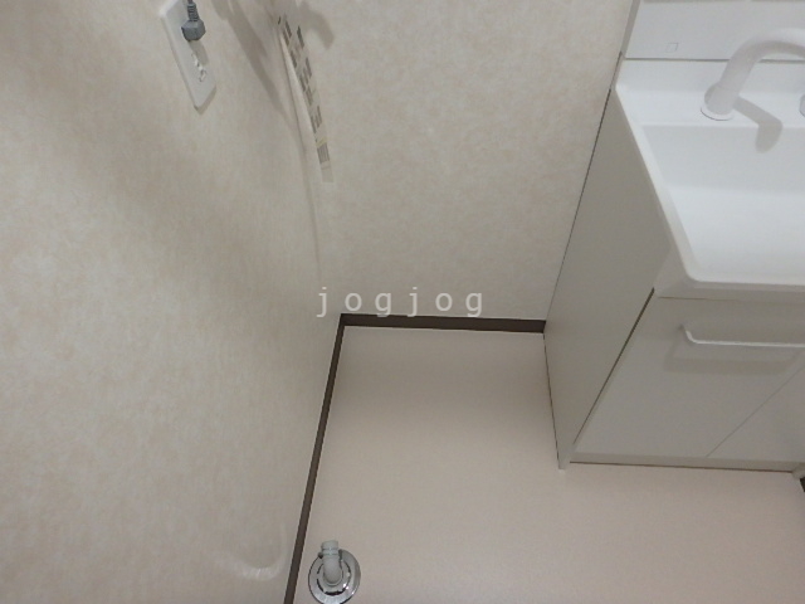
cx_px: 402
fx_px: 488
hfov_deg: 79.0
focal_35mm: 21
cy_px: 302
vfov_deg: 63.4
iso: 640
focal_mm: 3.7
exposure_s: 1/30
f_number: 3.5
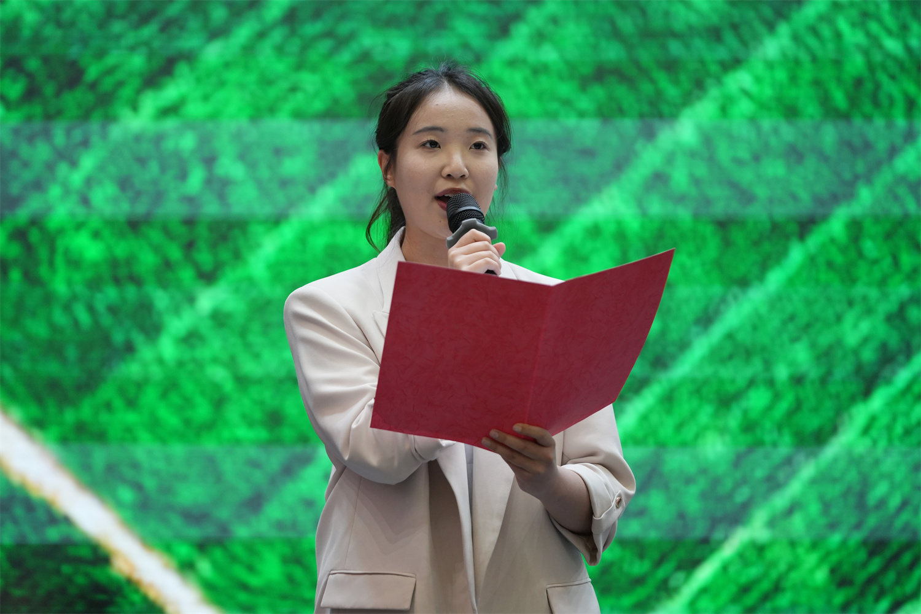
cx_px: 460
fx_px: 4502
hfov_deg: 11.7
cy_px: 307
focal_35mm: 176
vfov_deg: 7.8
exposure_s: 1/200
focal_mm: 176
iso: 1600
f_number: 2.8
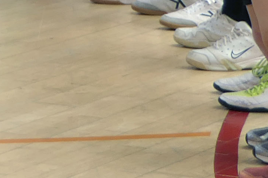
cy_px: -168
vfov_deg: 3.7
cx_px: -444
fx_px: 2709
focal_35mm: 364
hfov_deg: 5.4
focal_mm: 17.5
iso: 200
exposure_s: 1/80
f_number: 3.5
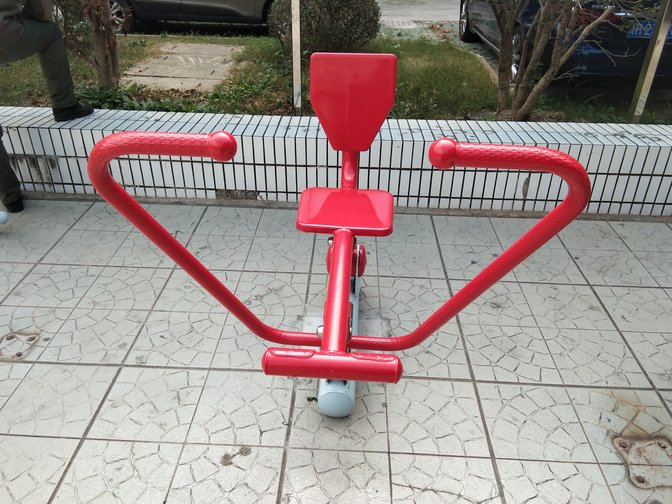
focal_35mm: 31
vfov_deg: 45.4
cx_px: 336
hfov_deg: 58.4
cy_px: 252
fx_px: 602
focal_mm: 3.69
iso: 50
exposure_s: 1/289
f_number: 2.2
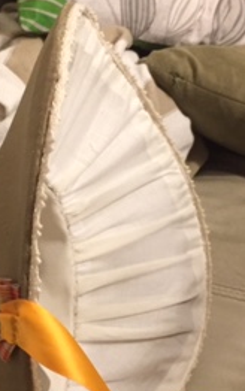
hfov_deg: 17.2
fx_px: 800
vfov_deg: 27.3
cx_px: 25
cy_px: 255
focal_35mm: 75
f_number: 2.2
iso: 200
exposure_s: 1/33
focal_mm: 4.15
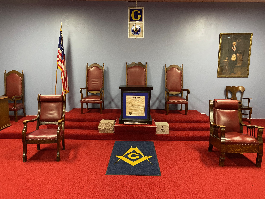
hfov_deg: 67.3
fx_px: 199
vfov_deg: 53.1
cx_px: 132
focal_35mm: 26
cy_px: 100
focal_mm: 4.25
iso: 500
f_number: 1.8
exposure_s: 1/40
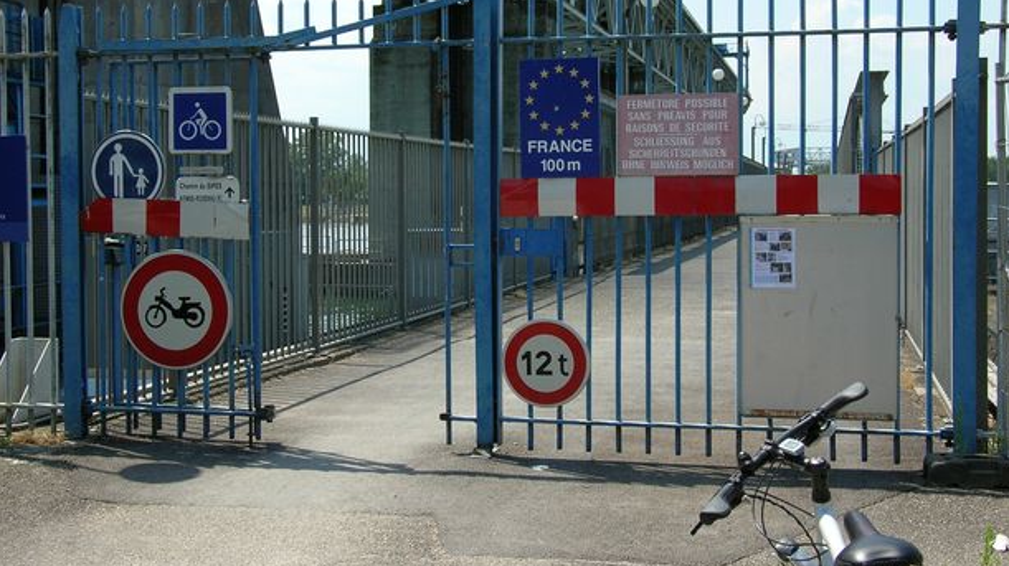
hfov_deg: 36.6
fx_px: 1524
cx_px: 506
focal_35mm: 57
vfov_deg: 21.0
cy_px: 241
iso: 50
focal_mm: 8.7
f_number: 4.2
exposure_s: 1/432
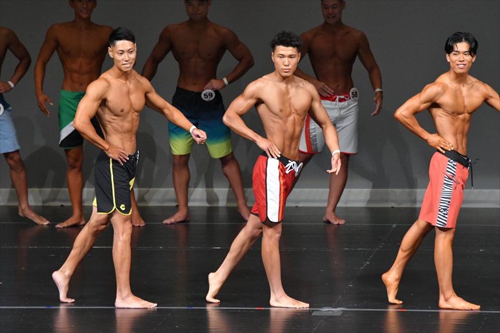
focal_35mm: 315
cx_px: 250
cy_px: 166
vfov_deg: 4.4
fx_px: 4373
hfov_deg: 6.5
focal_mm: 210
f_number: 5.6
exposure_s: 1/400
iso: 4000
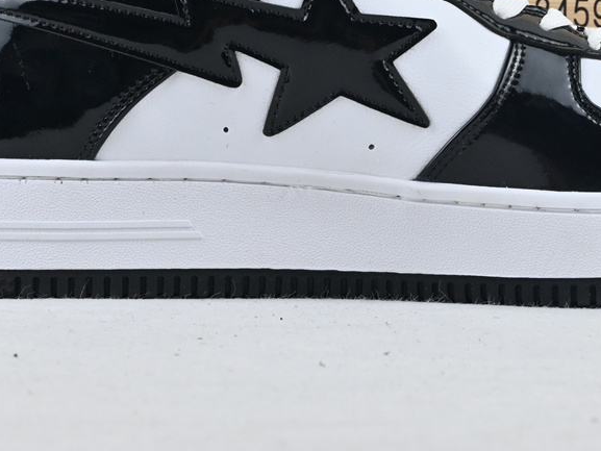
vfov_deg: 16.3
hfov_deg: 21.7
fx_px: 1563
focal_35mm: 90
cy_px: 76
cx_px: 371
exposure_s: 1/160
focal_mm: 30
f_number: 10
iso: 1000
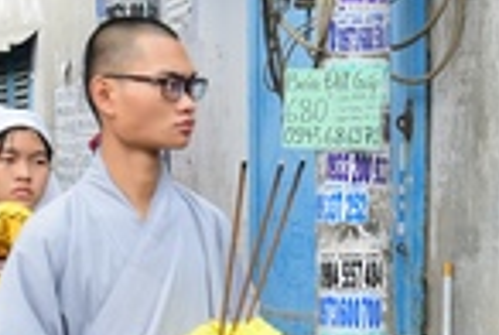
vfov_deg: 9.1
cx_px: 256
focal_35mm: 151
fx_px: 2097
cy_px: 349
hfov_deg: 13.6
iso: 320
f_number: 5.6
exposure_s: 1/80
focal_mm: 34
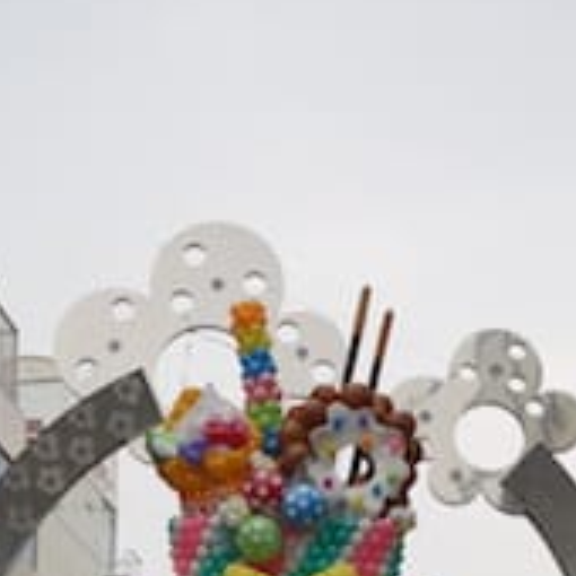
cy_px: 939
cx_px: 280
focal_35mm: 94
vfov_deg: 16.3
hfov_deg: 18.4
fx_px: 1779
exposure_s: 1/80
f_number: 5.6
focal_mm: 21
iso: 100
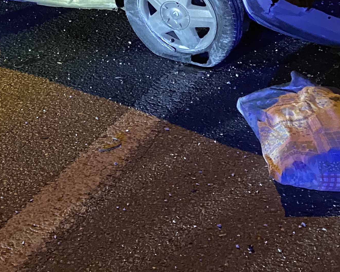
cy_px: -102
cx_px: 67
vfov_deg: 18.3
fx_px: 775
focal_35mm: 77
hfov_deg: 24.4
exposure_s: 1/17
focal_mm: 4.25
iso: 1000
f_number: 1.8
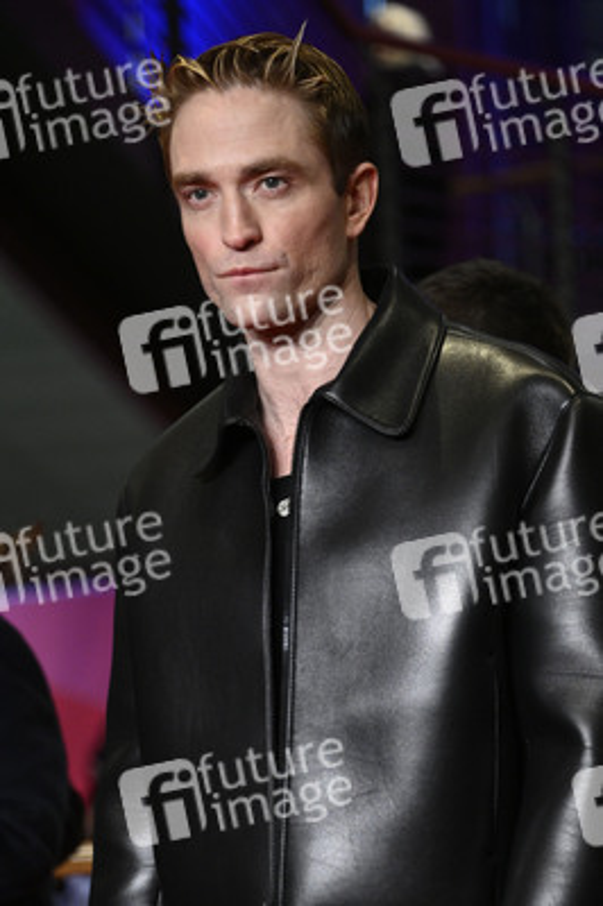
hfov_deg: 9.1
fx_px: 3775
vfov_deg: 13.7
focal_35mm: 150
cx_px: 302
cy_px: 453
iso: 6400
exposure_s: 1/250
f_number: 5.6
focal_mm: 150
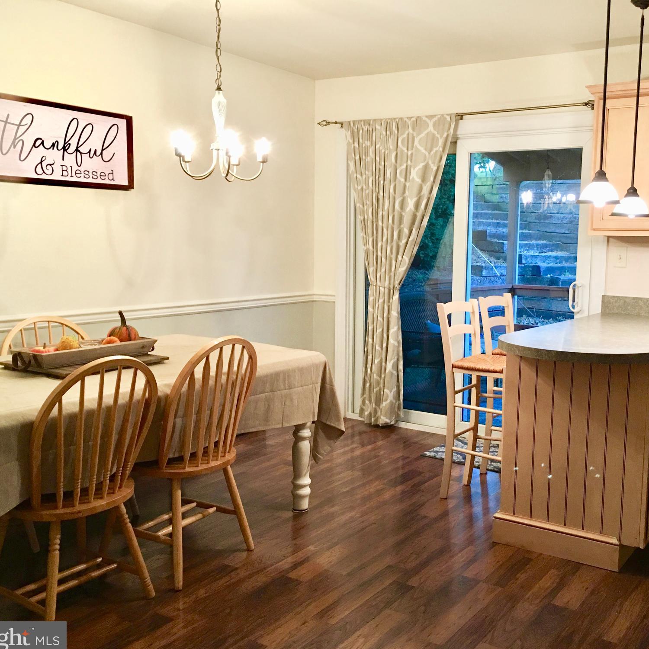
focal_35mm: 35
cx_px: 402
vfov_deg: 47.2
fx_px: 742
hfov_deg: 46.8
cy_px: 324
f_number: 2.2
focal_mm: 4.15
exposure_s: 1/15
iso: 64
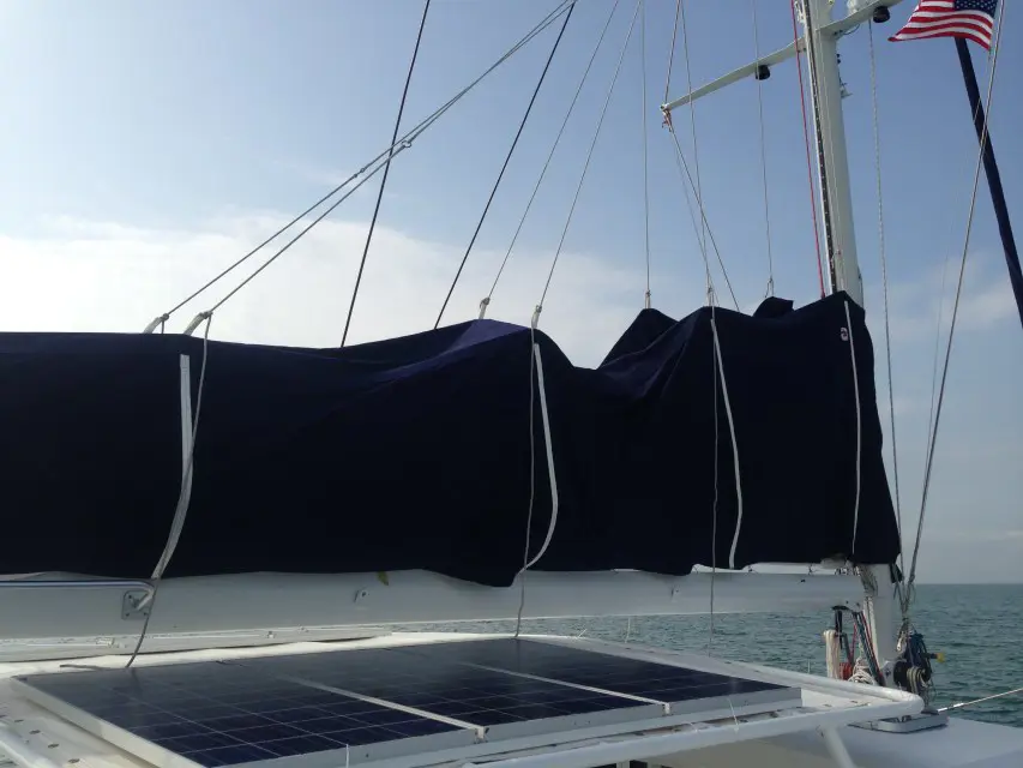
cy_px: 384
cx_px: 512
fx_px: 975
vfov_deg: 43.0
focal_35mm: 33
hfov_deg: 55.3
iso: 50
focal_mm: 4.13
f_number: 2.4
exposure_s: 1/2262
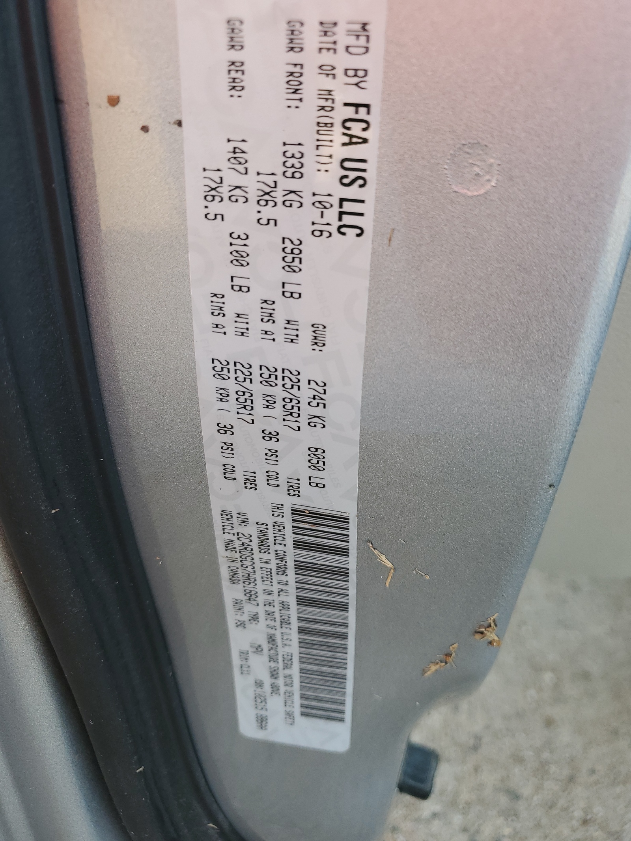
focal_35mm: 26
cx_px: 316
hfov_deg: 53.1
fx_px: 632
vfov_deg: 67.3
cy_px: 420
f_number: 1.5
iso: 50
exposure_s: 1/233
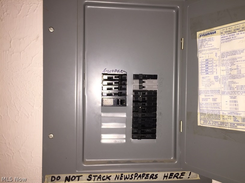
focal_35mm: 29
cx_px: 122
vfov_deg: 48.2
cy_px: 92
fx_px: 205
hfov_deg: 61.7
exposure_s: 1/20
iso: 32
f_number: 2.2
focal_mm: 4.15
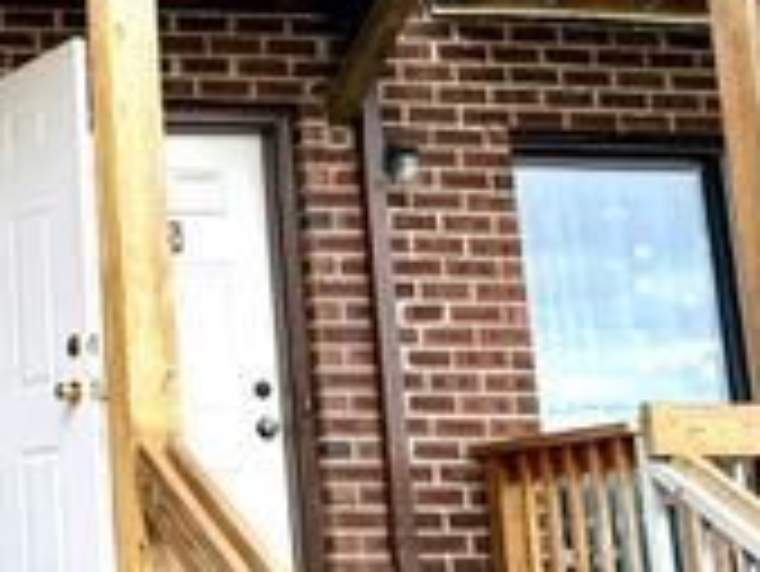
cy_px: 272
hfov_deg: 23.8
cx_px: -256
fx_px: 1560
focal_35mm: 71
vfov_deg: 20.7
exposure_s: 1/497
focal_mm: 6.76
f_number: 1.78
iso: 80
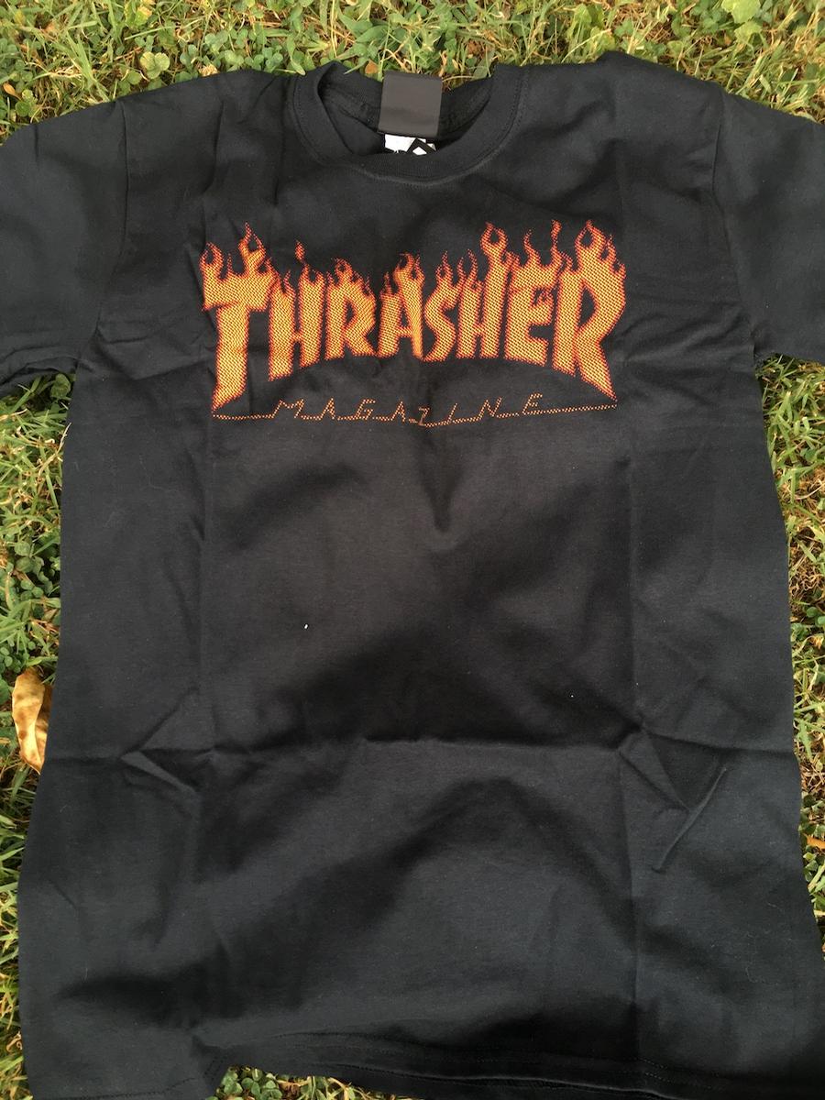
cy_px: 550
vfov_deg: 61.7
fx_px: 922
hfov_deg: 48.2
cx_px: 412
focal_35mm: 29
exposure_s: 1/120
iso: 40
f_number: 2.2
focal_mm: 4.15
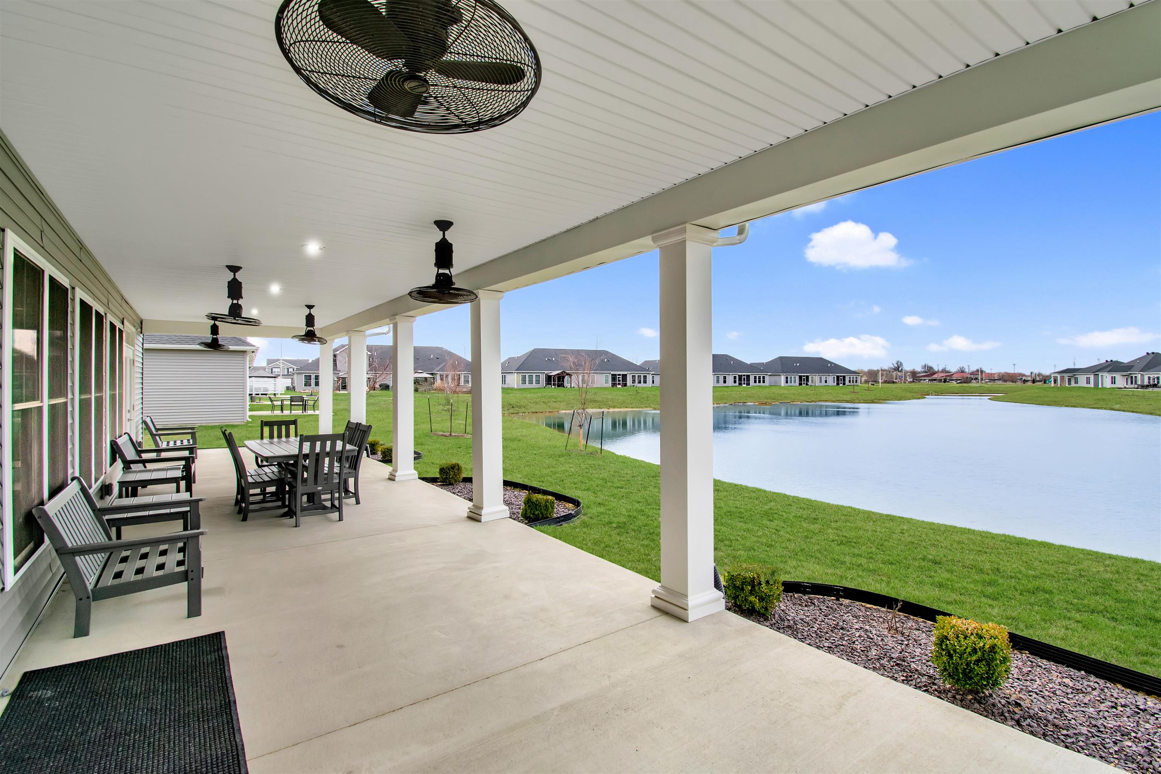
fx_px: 484
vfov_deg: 77.3
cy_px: 387
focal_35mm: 15
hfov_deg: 100.4
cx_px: 580
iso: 200
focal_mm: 10
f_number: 9
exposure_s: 1/320
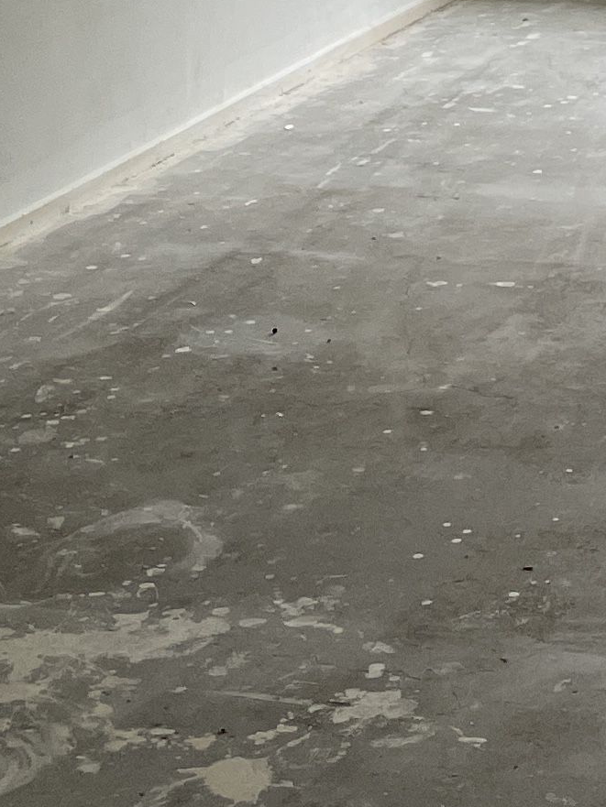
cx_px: 1178
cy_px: -373
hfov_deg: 11.3
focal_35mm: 119
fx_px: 2777
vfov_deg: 15.4
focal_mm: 4.2
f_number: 1.6
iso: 100
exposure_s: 1/100
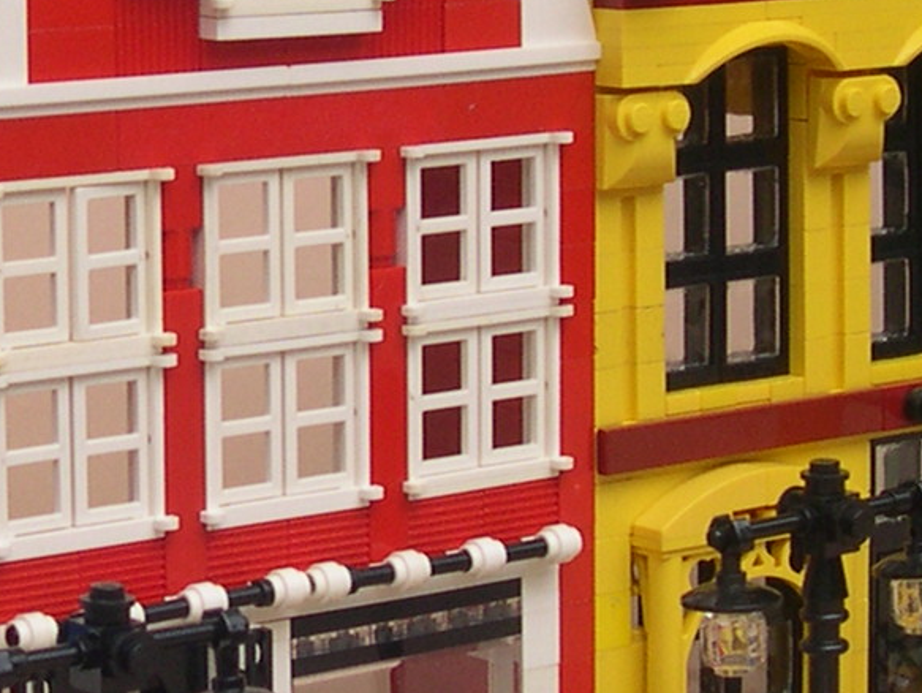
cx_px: 255
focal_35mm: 148
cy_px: 248
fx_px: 3944
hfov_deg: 13.3
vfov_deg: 10.0
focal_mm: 8
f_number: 7.6
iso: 100
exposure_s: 1/94.5
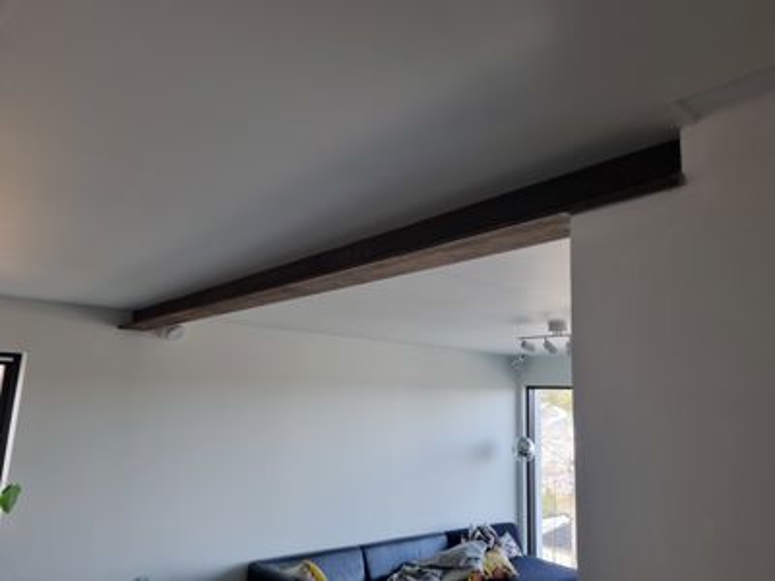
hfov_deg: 67.3
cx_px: 388
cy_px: 290
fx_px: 582
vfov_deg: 53.1
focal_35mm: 26
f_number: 1.8
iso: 80
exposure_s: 1/100
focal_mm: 5.4
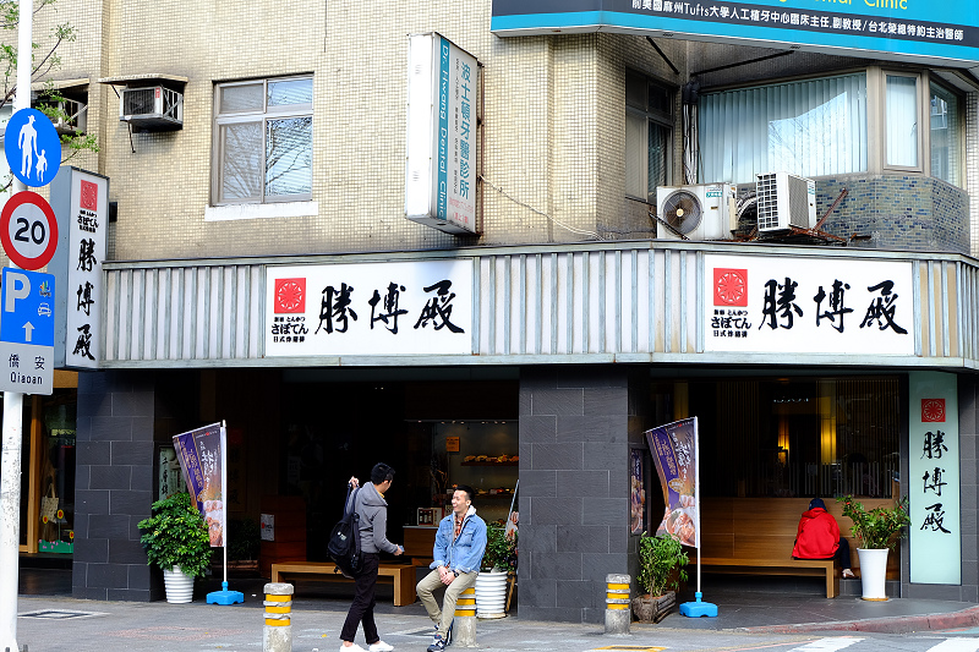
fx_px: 1631
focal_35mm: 60
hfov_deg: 33.4
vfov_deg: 22.6
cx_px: 490
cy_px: 326
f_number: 5.6
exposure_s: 1/85
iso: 200
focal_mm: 40.2
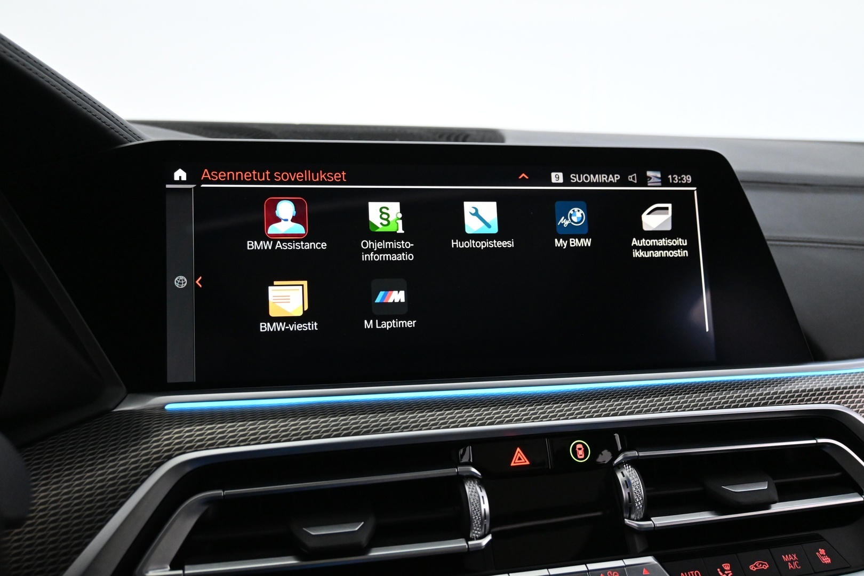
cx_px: 432
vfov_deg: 40.0
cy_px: 288
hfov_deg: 57.2
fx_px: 792
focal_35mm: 33
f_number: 4
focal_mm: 22
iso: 2800
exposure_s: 1/40
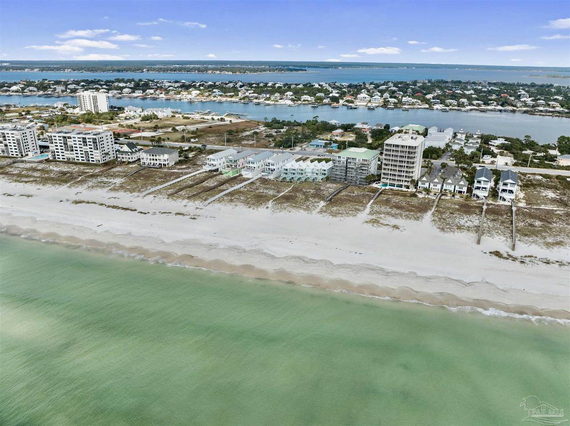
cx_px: 285
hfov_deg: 71.6
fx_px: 395
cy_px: 213
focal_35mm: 24
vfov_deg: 56.8
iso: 100
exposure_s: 1/1600
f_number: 2.8
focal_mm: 12.29
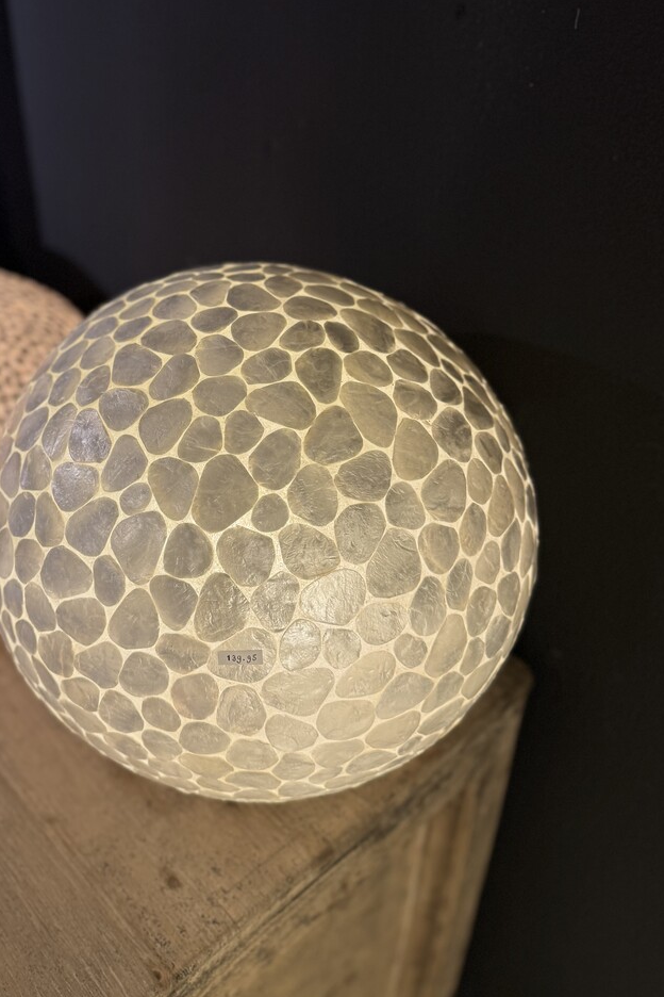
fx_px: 885
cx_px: 202
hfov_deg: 40.4
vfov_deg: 58.2
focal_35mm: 32
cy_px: 394
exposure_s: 1/100
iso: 100
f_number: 1.78
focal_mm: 6.76
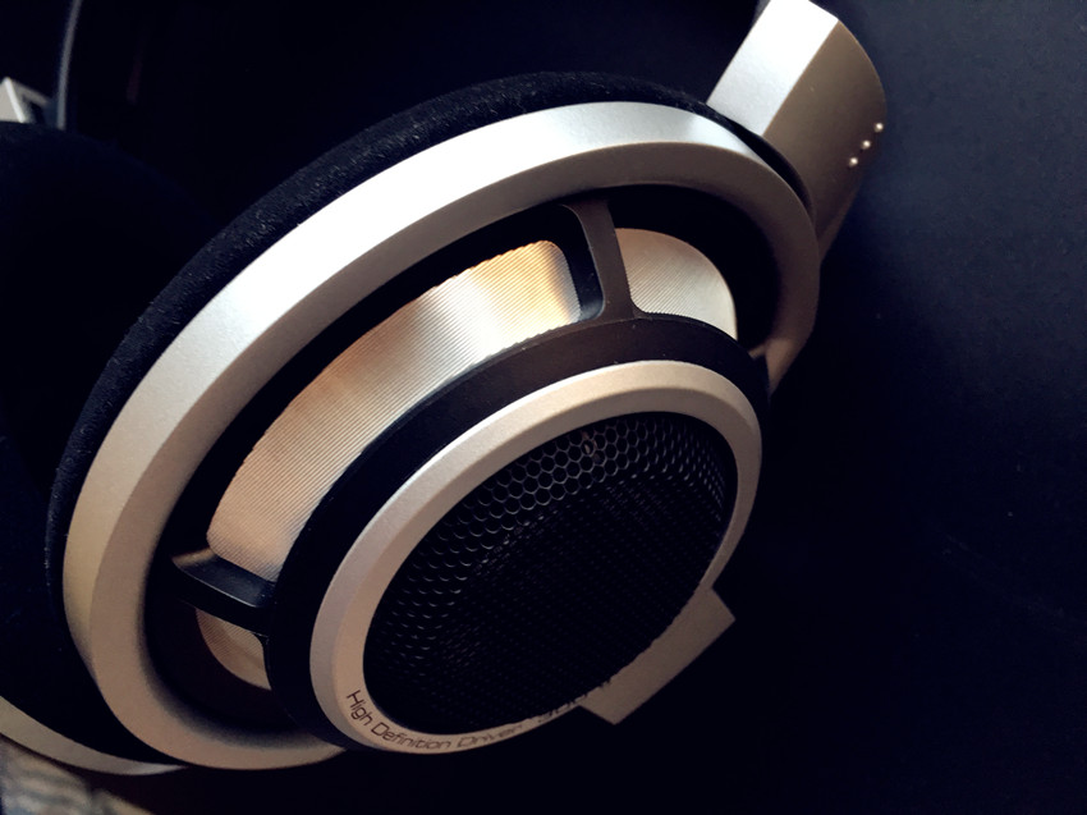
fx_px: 910
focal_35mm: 29
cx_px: 544
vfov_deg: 48.2
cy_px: 408
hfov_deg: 61.7
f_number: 2.2
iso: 160
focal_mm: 4.15
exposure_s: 1/33
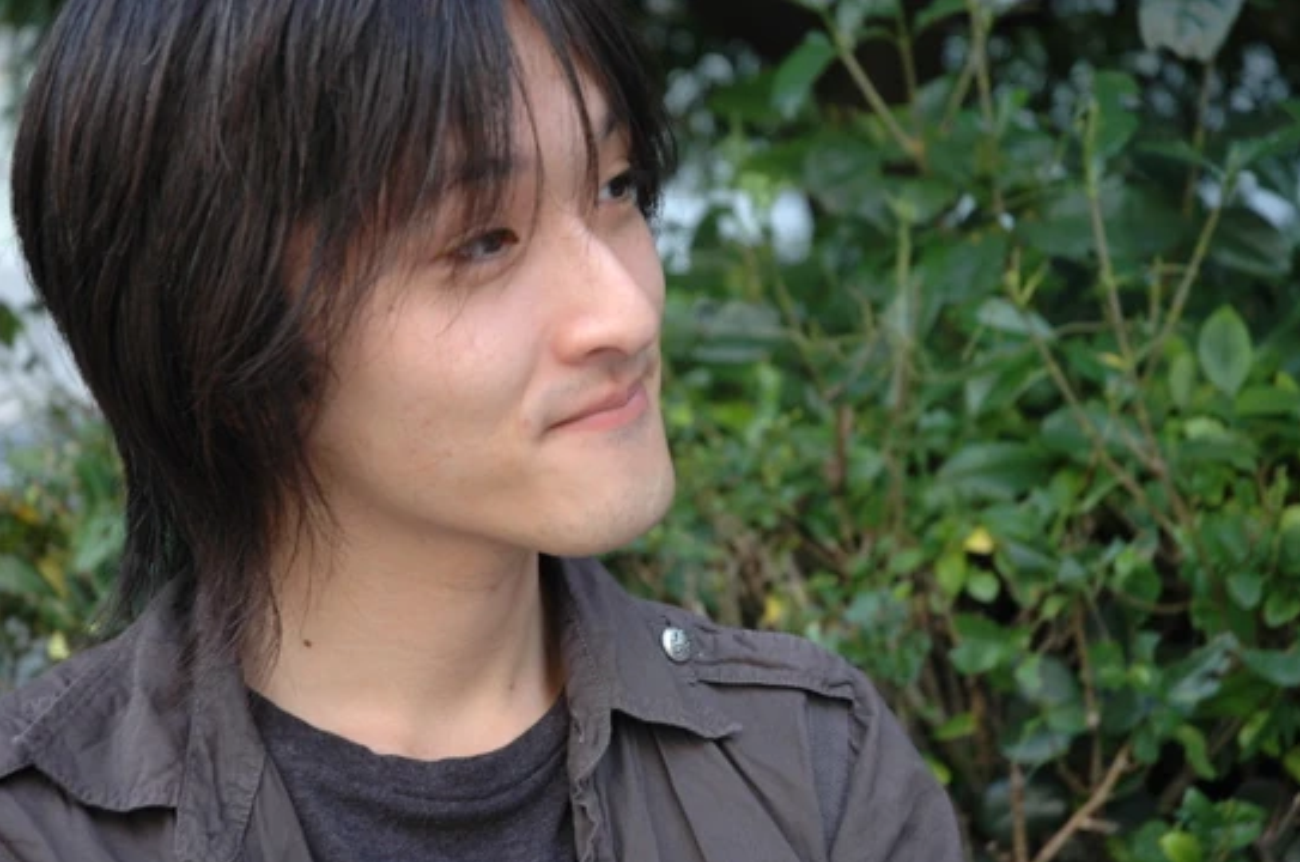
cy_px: 435
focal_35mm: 79
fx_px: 2848
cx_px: 654
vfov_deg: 17.2
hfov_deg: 25.7
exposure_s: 1/50
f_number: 4.5
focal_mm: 52
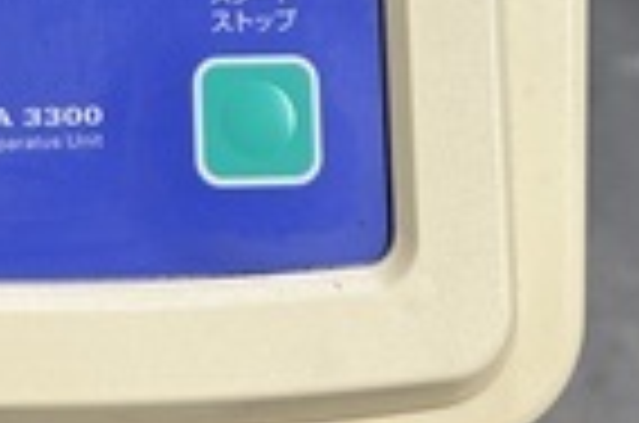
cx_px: 90
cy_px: -342
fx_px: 1806
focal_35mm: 102
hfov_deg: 19.8
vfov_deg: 12.2
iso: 100
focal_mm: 5.7
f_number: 1.5
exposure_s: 1/60
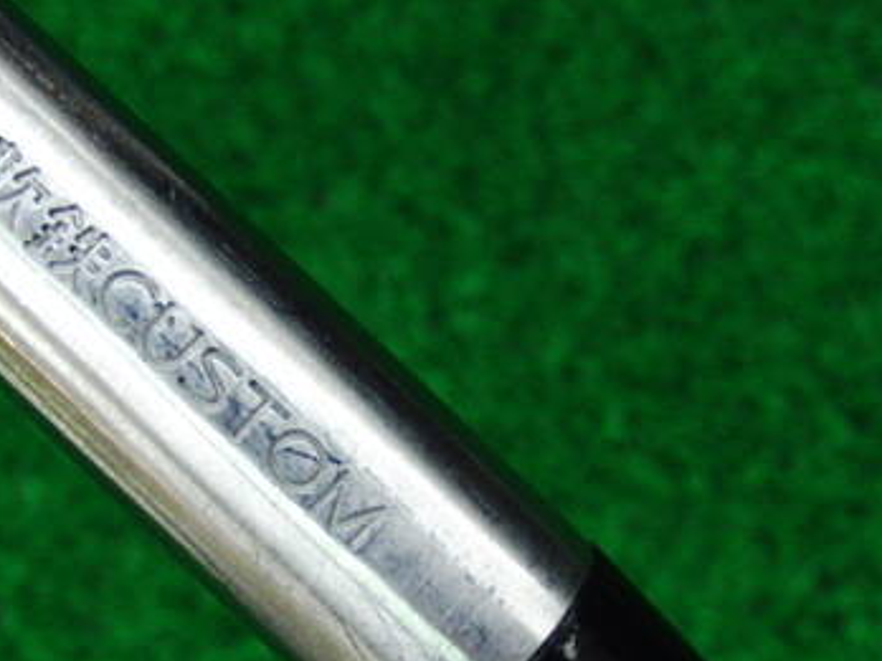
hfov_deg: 28.5
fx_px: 1733
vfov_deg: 21.5
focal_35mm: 68
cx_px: 357
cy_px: 463
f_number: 3.6
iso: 400
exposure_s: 1/50
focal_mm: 6.42
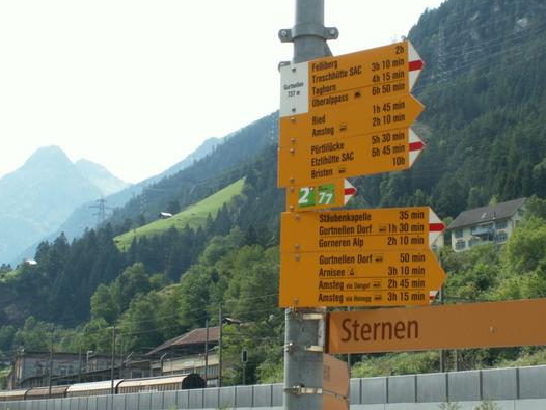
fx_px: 1152
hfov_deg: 26.6
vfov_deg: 20.2
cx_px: 306
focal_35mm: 73
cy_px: 195
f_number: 5.6
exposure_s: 1/100
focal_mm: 10.05
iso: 50
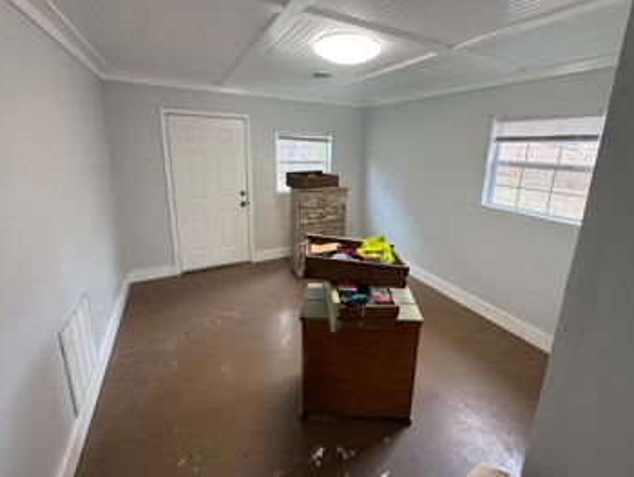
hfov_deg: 94.3
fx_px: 293
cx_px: 337
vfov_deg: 77.9
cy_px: 212
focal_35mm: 16
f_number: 2.2
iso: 250
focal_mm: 2.22
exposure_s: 1/120
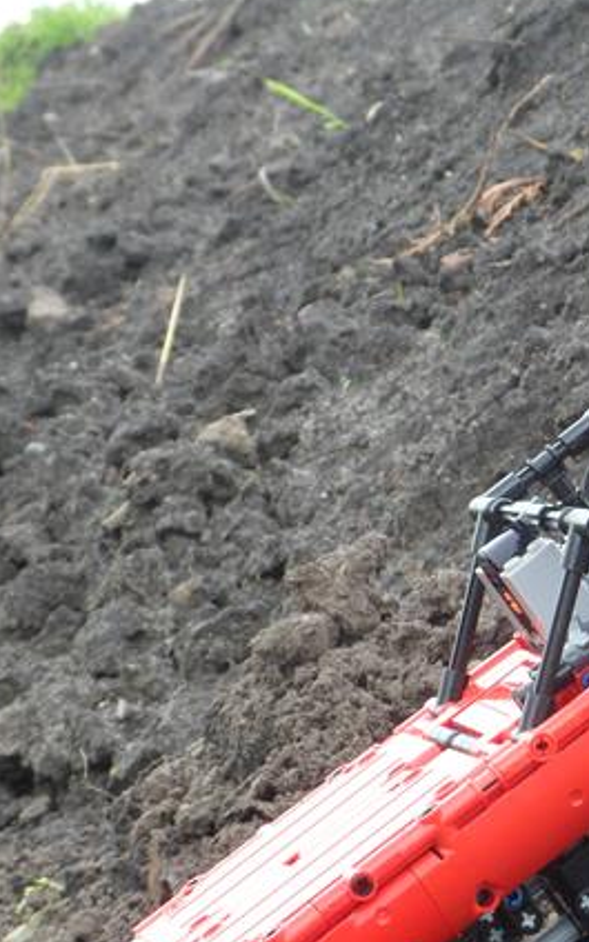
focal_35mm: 168
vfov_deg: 12.4
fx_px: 4315
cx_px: 547
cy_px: 638
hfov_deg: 7.8
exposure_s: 1/45
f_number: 5.1
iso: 100
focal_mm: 14
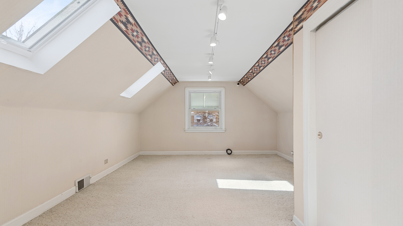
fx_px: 182
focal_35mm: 17
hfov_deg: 95.9
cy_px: 122
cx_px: 204
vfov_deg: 63.8
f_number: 8
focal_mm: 16
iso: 400
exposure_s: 1/125
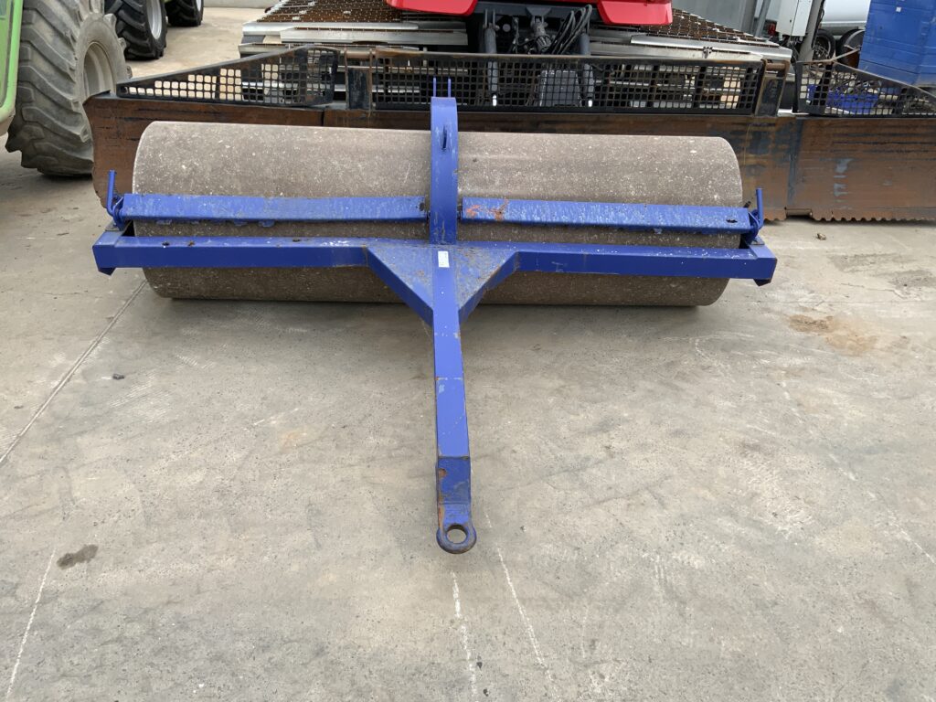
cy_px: 351
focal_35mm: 29
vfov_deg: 48.2
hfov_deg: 61.7
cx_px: 468
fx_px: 784
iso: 16
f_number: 1.8
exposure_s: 1/635
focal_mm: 3
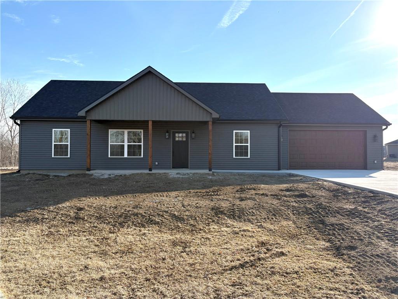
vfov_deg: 53.1
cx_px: 199
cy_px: 150
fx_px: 299
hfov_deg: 67.3
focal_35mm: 26
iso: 50
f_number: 1.6
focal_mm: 5.96
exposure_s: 1/4950
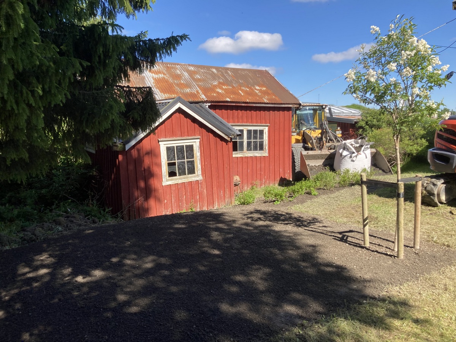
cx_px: 228
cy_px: 171
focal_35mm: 28
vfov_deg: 49.7
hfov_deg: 63.4
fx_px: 369
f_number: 1.8
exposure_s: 1/941
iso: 20
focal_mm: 3.99
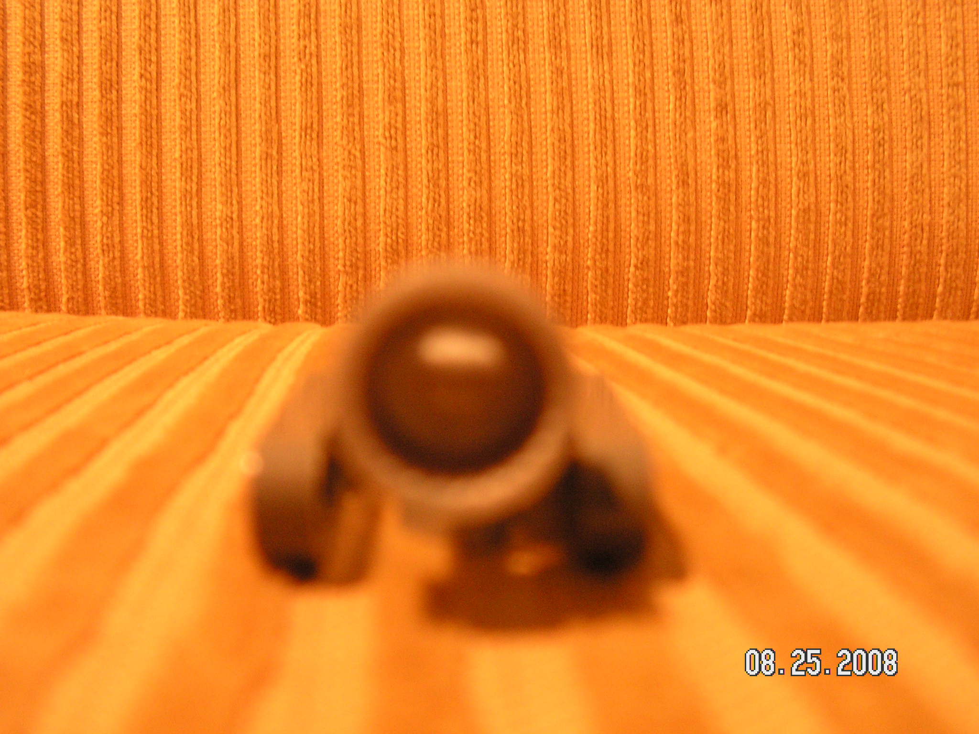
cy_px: 367
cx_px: 490
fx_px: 1075
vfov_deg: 37.7
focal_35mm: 38
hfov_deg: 49.0
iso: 200
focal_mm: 6.4
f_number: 3.2
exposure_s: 1/4
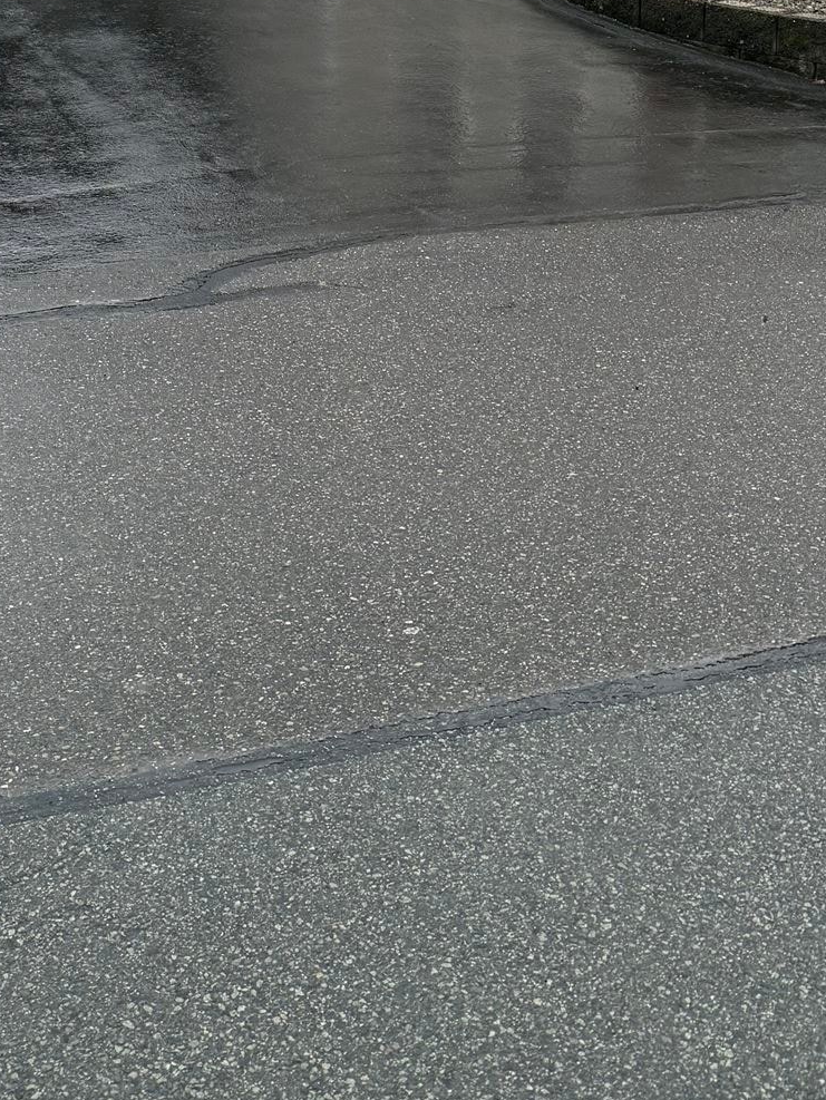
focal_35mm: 56
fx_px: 1781
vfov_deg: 30.7
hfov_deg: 26.1
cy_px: -106
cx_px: 344
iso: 125
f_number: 1.78
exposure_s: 1/121
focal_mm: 6.76
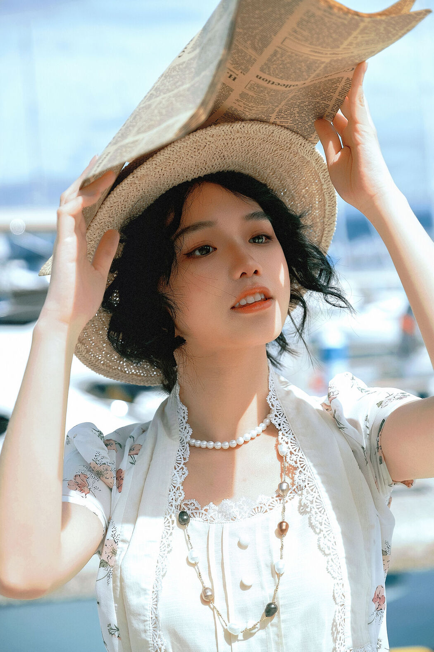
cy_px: 326
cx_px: 217
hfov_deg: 16.5
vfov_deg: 24.5
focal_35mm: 83
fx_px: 1501
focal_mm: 55
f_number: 2.8
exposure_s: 1/2700
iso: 160
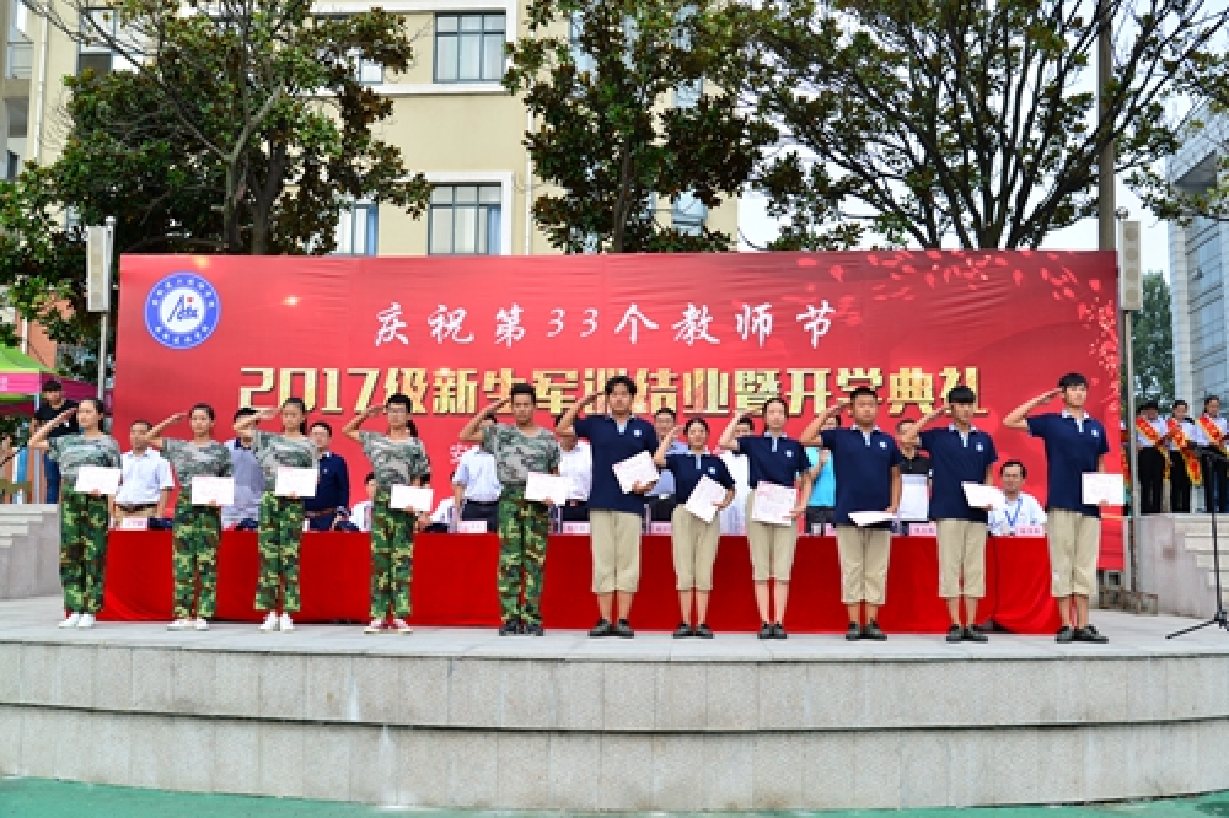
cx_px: 614
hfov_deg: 54.5
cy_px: 409
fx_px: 1194
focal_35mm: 35
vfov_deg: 37.8
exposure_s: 1/125
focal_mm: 35
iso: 100
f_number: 5.6
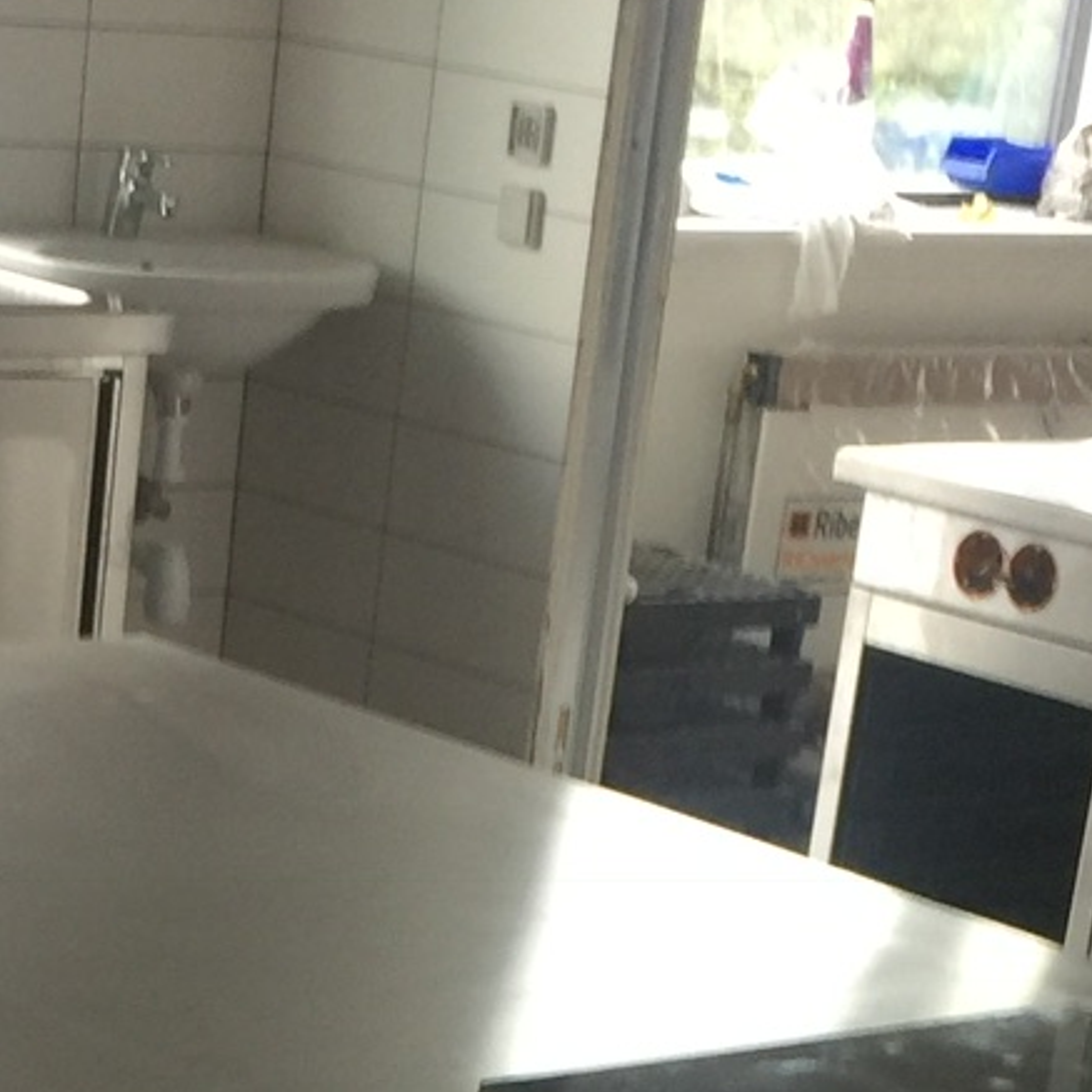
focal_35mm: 120
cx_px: 197
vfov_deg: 13.4
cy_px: 1802
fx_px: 4283
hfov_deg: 14.4
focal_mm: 4.15
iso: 32
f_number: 2.2
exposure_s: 1/33
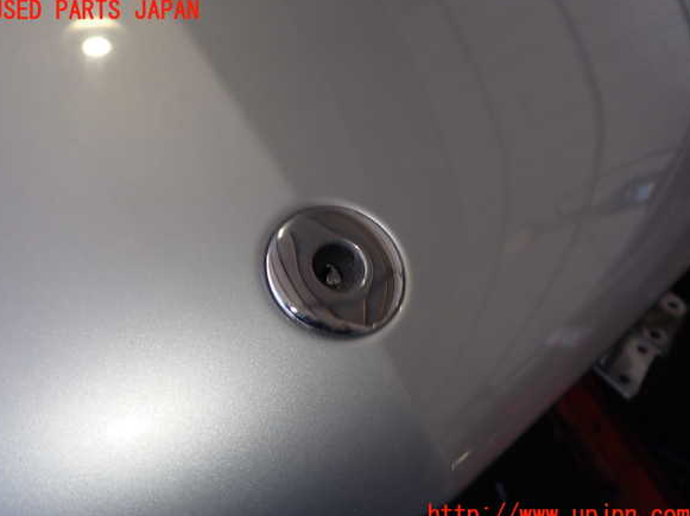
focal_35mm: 31
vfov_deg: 45.4
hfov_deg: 58.4
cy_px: 263
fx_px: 618
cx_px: 340
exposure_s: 1/30
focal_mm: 5.4
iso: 100
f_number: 6.3
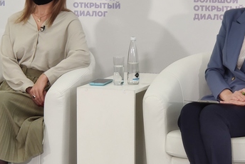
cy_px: 86
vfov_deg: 6.8
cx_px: 142
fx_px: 1369
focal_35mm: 201
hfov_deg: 10.2
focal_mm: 6.22
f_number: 2.2
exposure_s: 1/50
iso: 213
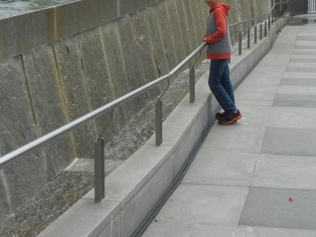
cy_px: -28
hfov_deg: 25.3
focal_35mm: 77
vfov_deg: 18.4
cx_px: 195
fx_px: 703
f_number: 7
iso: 160
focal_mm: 5.4
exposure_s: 1/452
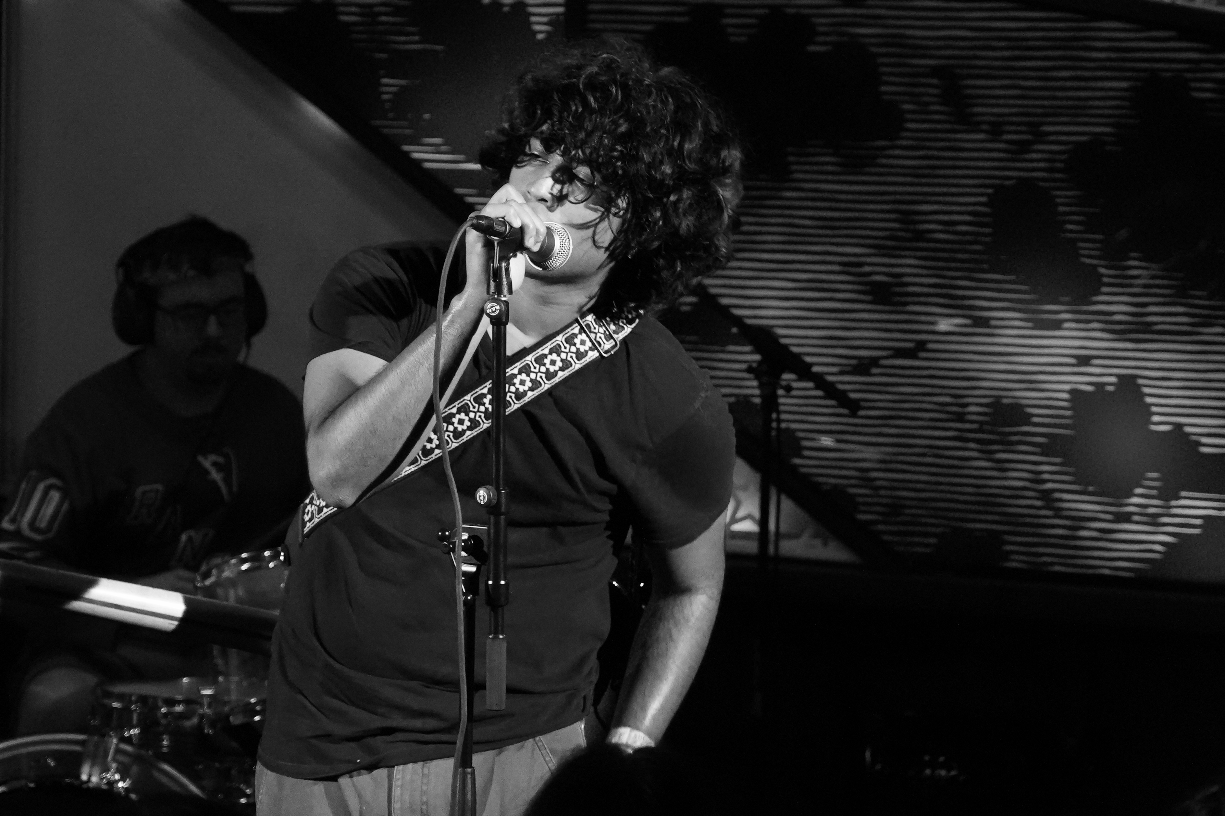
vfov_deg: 9.6
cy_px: 347
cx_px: 714
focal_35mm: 143
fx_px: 4861
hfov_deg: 14.4
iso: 5000
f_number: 2.8
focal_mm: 55
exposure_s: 1/100
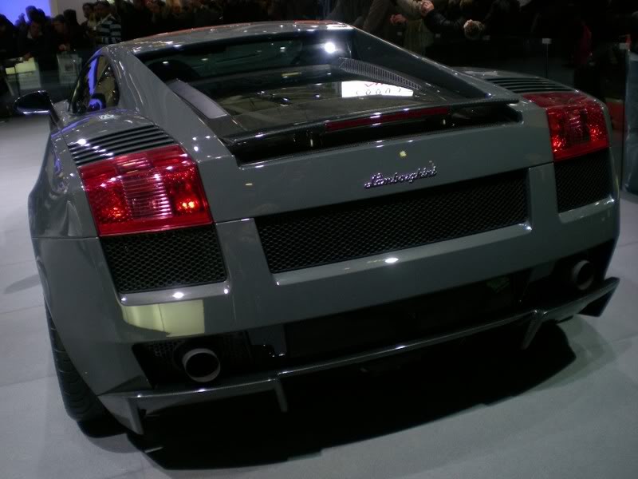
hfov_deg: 49.0
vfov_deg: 37.7
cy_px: 240
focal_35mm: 38
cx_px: 319
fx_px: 700
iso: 150
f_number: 3.1
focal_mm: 6.3
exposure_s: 1/73.4
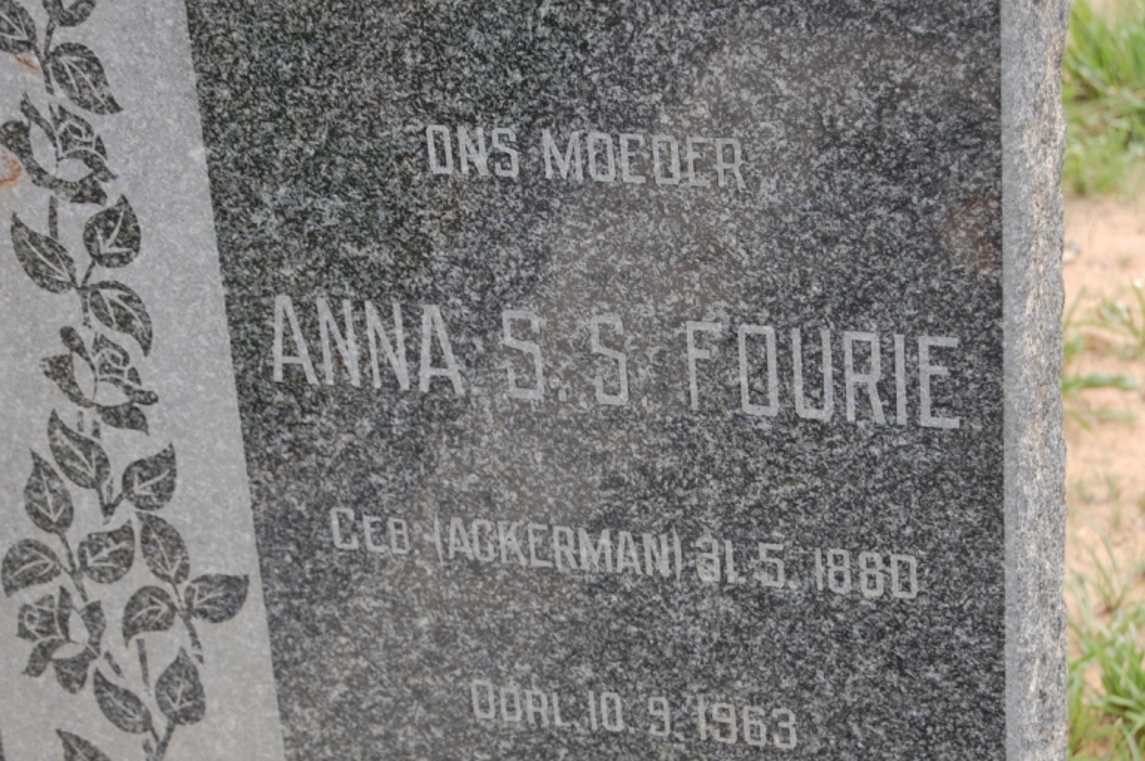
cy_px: 488
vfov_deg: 12.5
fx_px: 3485
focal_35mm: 110
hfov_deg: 18.7
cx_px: 561
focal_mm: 55
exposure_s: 1/125
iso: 200
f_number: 5.6
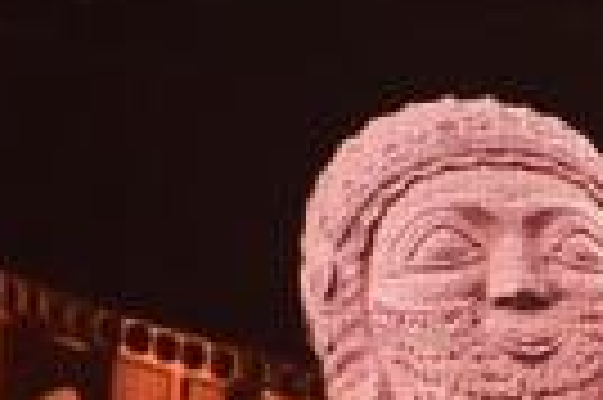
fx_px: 9904
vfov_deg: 2.3
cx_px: 1386
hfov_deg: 3.4
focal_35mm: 592
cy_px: 1130
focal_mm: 66
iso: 2000
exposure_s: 1/200
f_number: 5
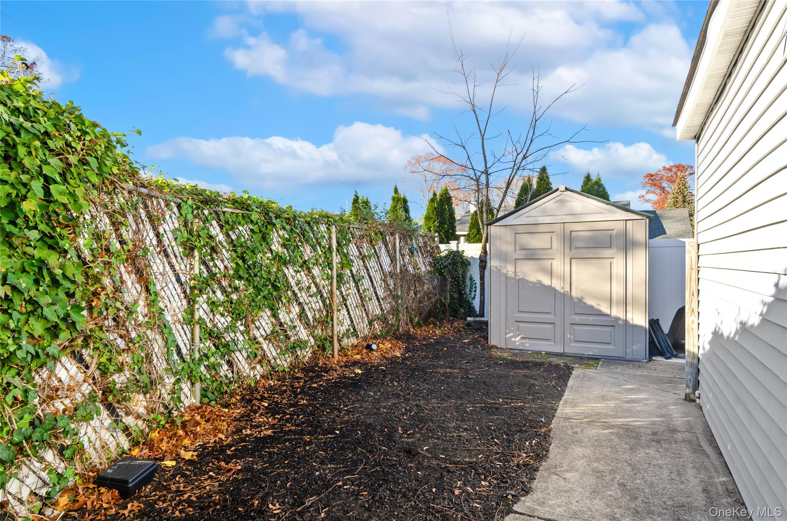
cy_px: 260
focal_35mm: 21
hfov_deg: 81.3
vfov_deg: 59.3
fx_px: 458
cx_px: 394
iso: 400
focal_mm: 14
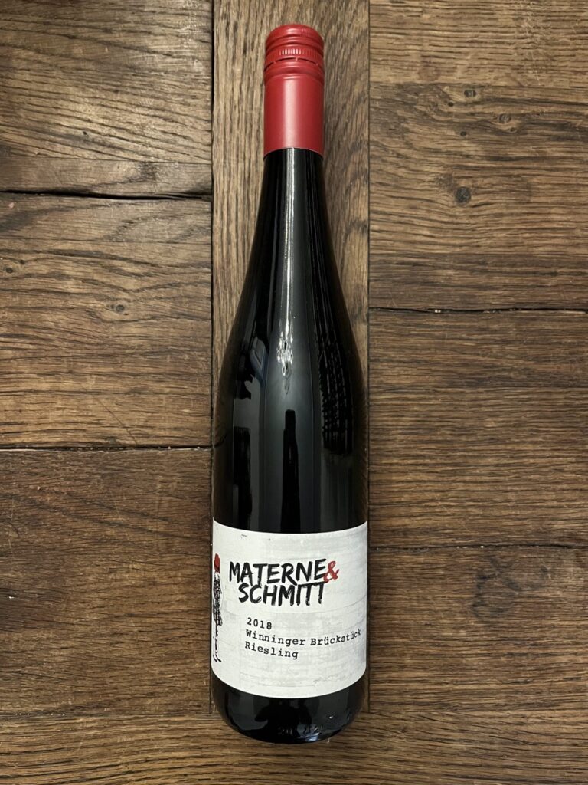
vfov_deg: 67.3
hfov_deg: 53.1
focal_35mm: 26
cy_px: 392
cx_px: 294
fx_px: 589
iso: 500
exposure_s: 1/50
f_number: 1.6
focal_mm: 5.1
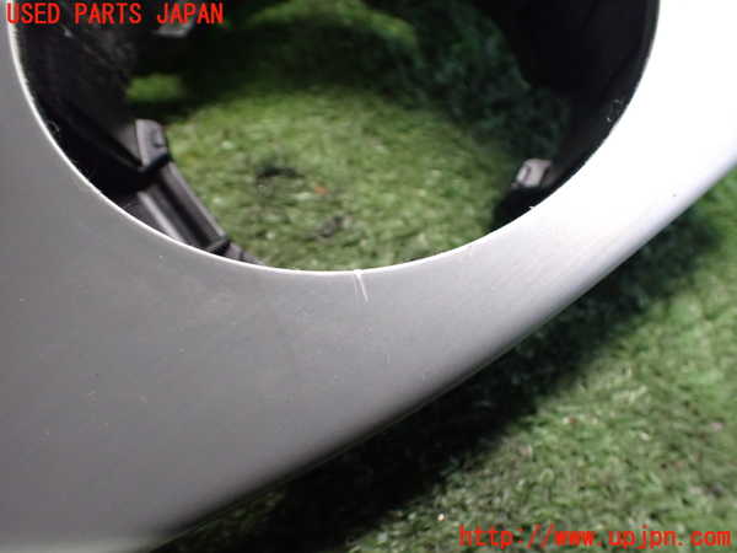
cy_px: 276
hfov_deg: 60.0
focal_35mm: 30
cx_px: 368
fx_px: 639
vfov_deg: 46.8
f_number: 2.3
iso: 1000
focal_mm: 5.4
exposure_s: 1/30
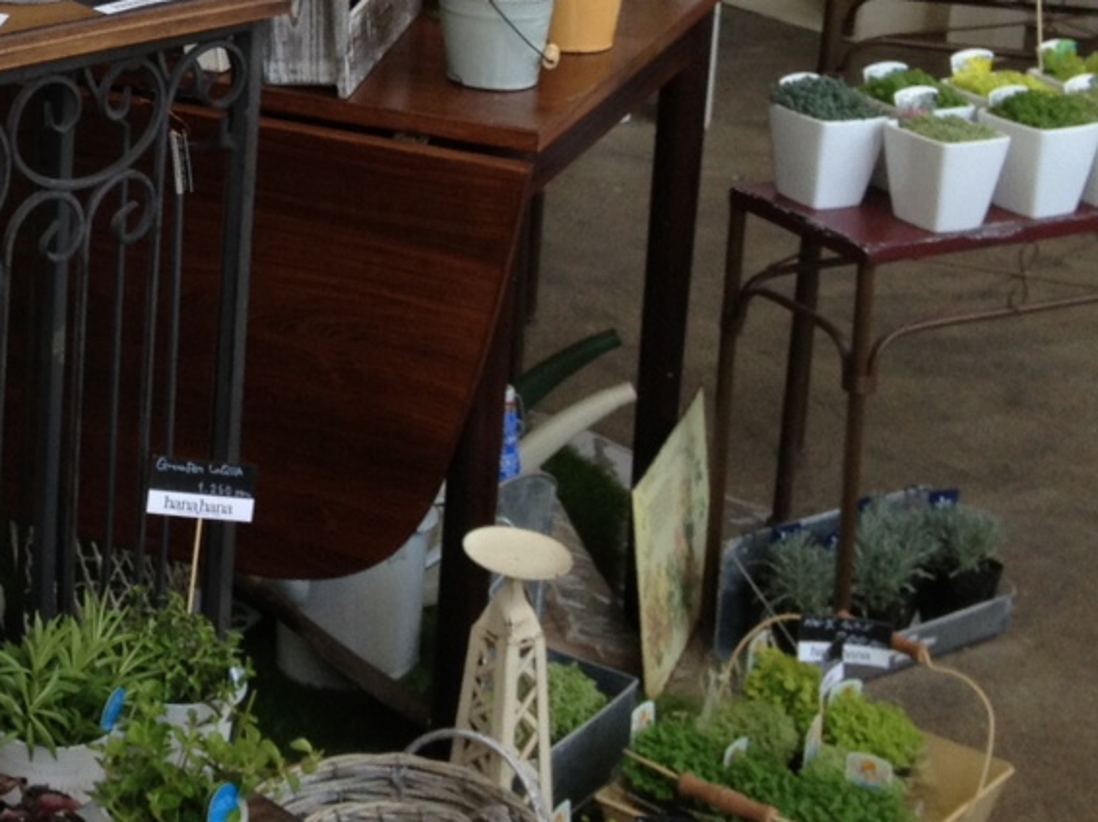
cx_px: -175
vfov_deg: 14.3
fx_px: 3202
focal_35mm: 101
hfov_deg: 18.6
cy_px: -105
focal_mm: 4.28
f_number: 2.4
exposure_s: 1/140
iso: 50
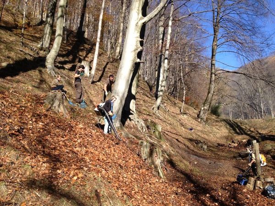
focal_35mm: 35
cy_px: 103
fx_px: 278
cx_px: 138
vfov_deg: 40.7
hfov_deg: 52.6
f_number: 2.4
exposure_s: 1/635
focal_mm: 4.28
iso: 50
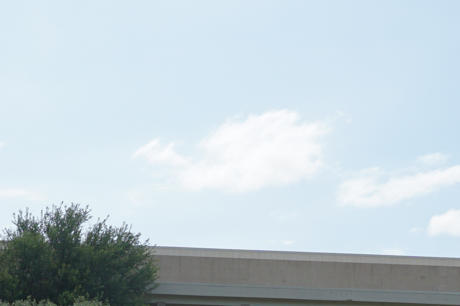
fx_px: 1175
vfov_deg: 14.3
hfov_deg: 22.1
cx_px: 210
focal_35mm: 92
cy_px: 385
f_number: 9
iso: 100
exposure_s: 1/250
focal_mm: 16
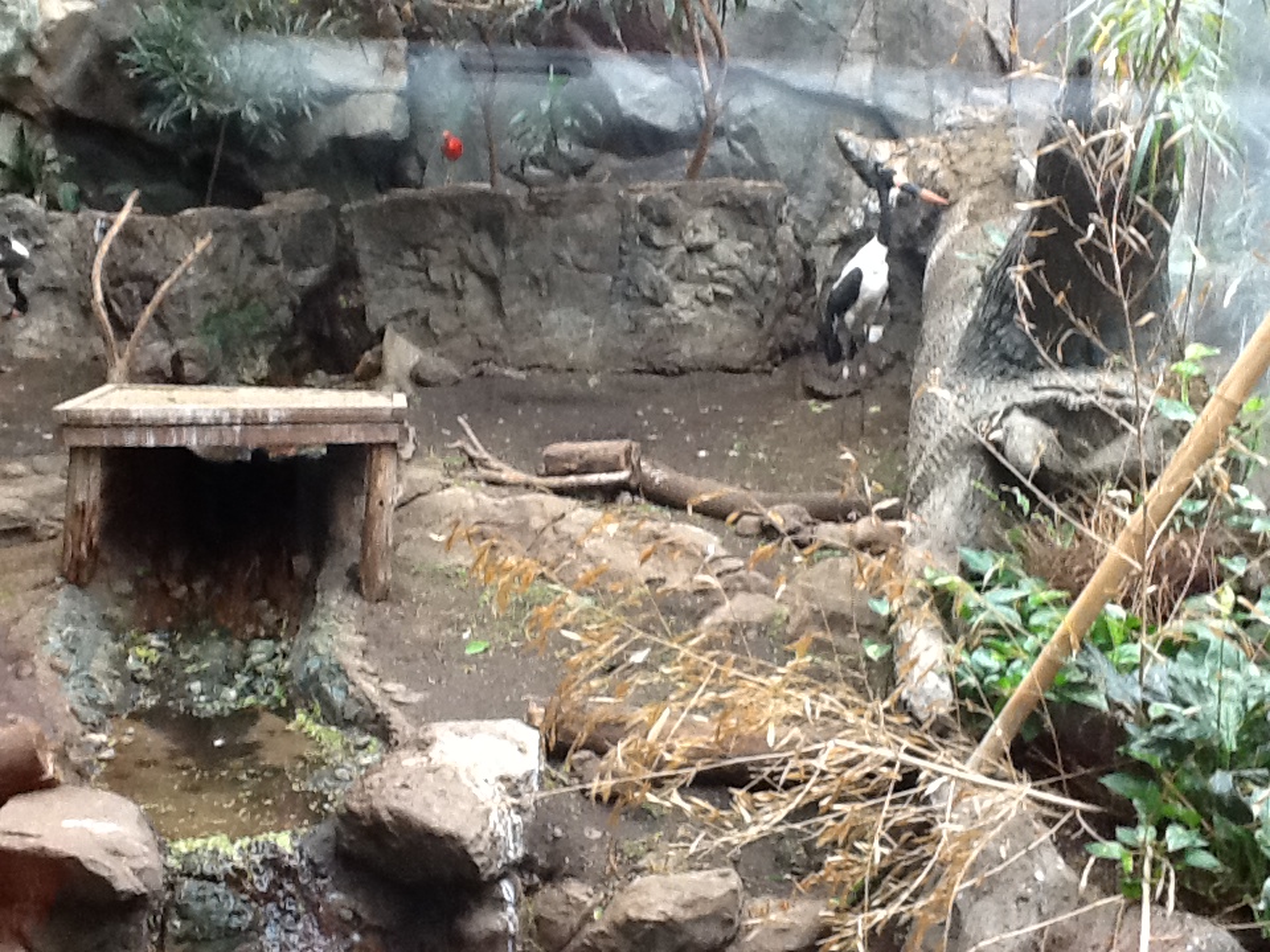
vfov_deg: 44.2
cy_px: 476
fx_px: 1174
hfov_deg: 56.8
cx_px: 635
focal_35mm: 32
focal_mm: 2.03
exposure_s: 1/30
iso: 160
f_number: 2.4
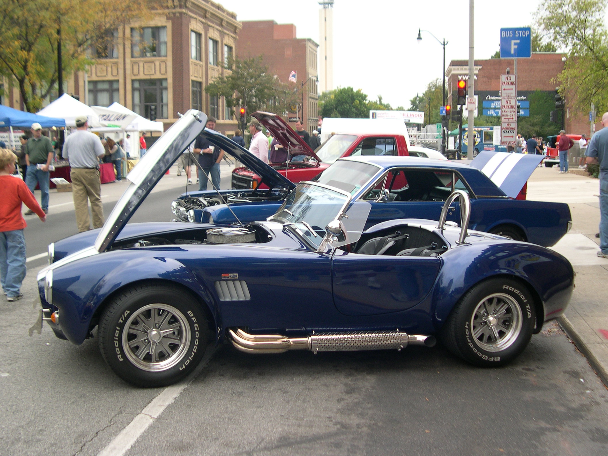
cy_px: 213
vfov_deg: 35.1
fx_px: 720
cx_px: 304
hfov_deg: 45.8
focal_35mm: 41
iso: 100
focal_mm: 8
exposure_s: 1/175
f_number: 2.8
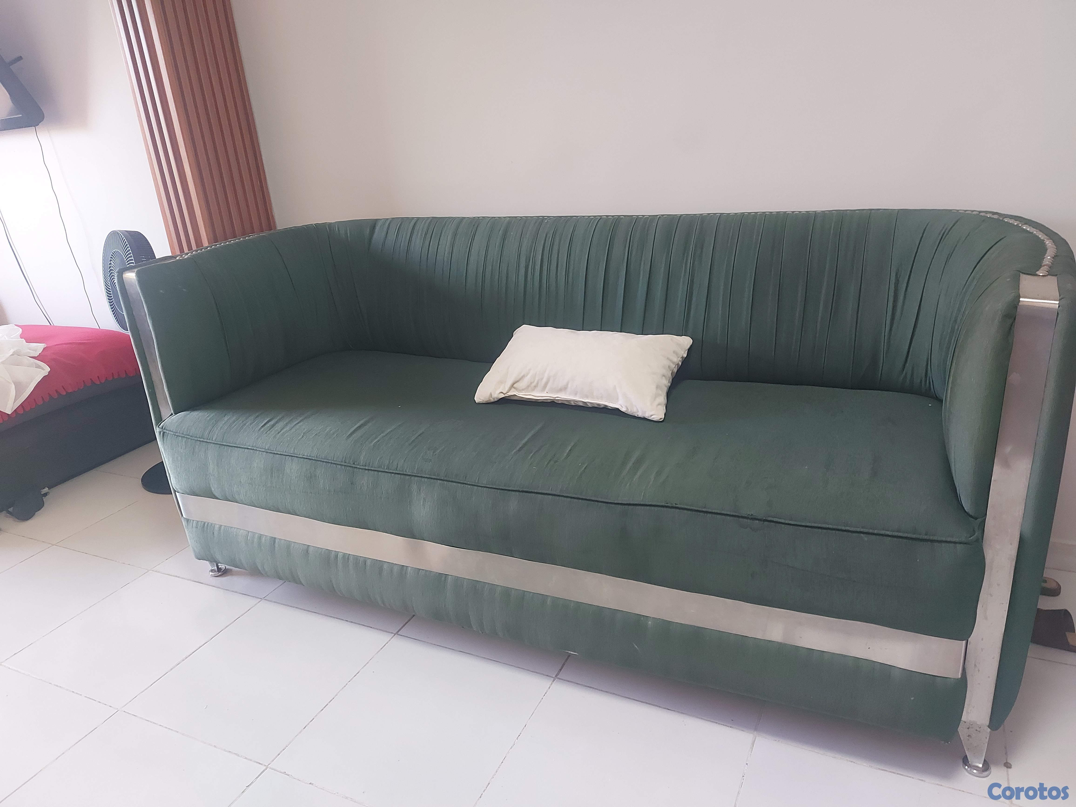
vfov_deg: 56.8
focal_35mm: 24
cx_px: 538
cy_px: 404
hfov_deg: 71.6
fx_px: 746
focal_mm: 5.23
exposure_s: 1/30
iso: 250
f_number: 1.8
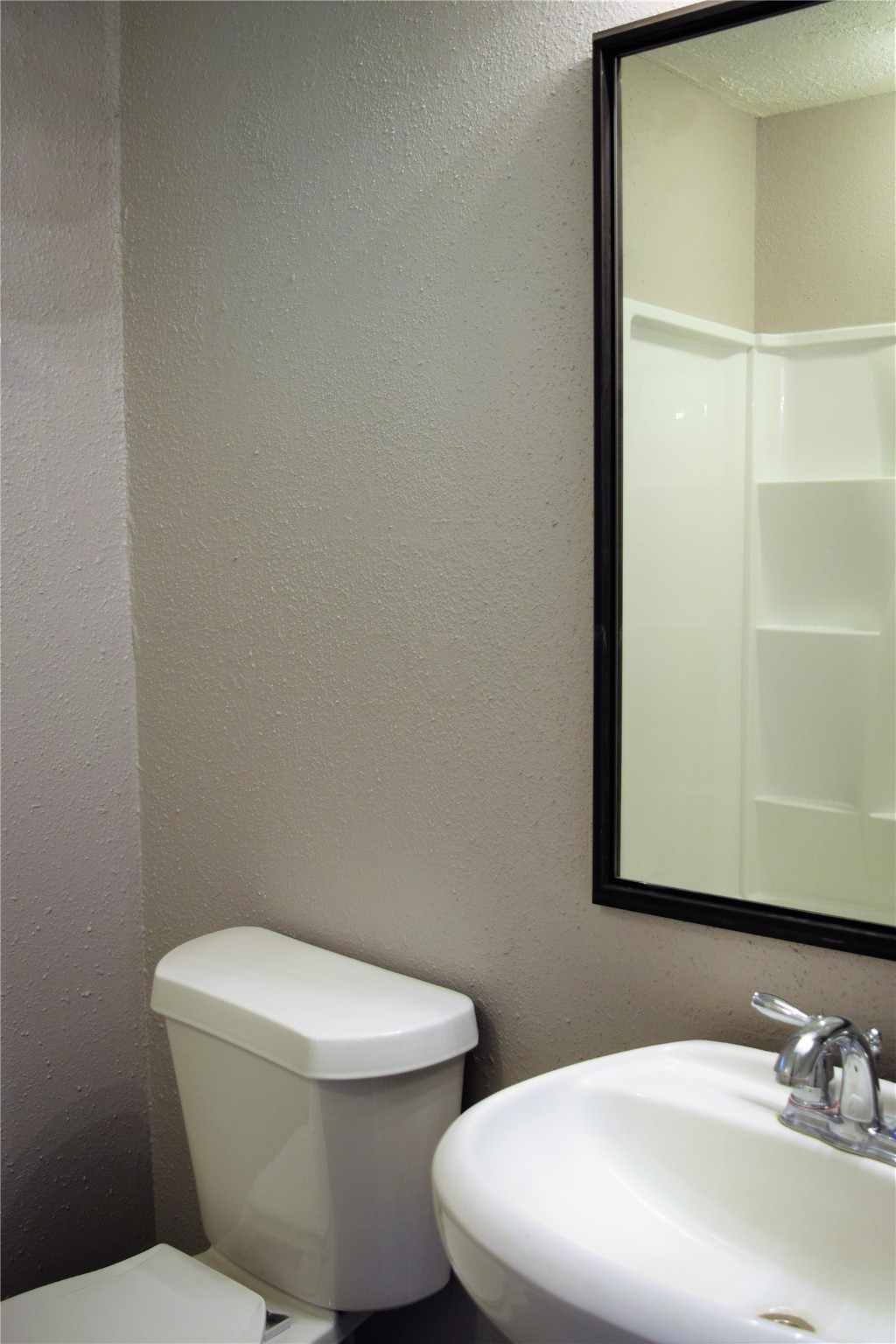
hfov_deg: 36.9
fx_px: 1344
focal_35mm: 36
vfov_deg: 53.1
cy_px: 672
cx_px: 448
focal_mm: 24
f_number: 4
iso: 400
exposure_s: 1/80
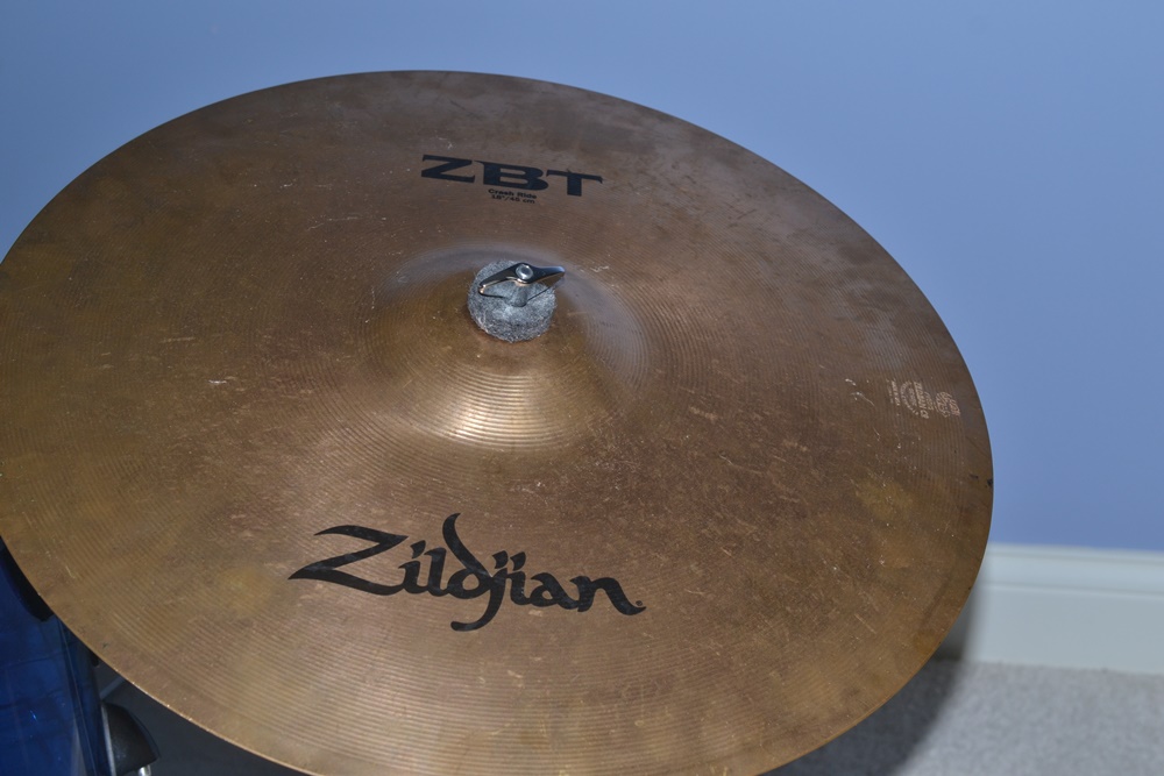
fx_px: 1940
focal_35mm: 60
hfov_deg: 33.4
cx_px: 582
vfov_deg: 22.6
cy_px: 388
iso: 180
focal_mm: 40
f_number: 8
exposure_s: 1/60
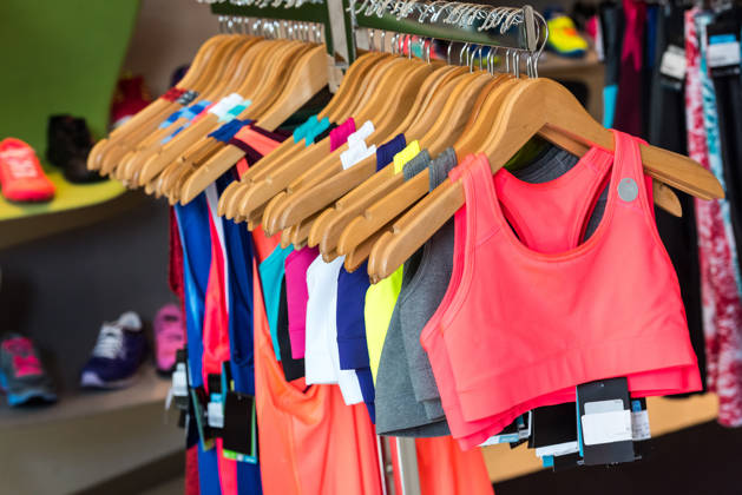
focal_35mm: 95
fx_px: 1959
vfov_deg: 14.4
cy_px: 248
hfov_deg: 21.4
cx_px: 371
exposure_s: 1/500
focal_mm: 95
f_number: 6.3
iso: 1250
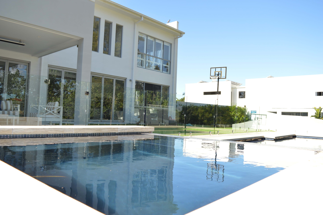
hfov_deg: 67.4
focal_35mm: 27
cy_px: 108
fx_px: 242
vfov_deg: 47.8
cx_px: 162
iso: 100
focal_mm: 18
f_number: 5.6
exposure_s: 1/200
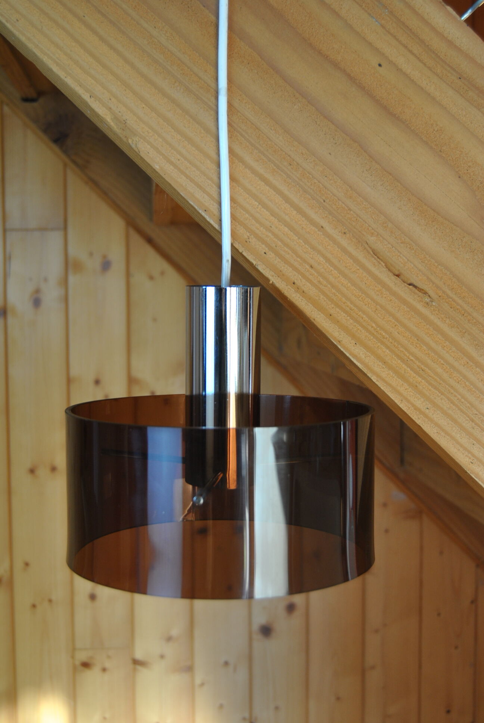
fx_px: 965
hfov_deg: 28.2
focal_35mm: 48
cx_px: 242
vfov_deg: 41.1
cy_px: 362
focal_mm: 32
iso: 200
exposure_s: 1/40
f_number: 4.5
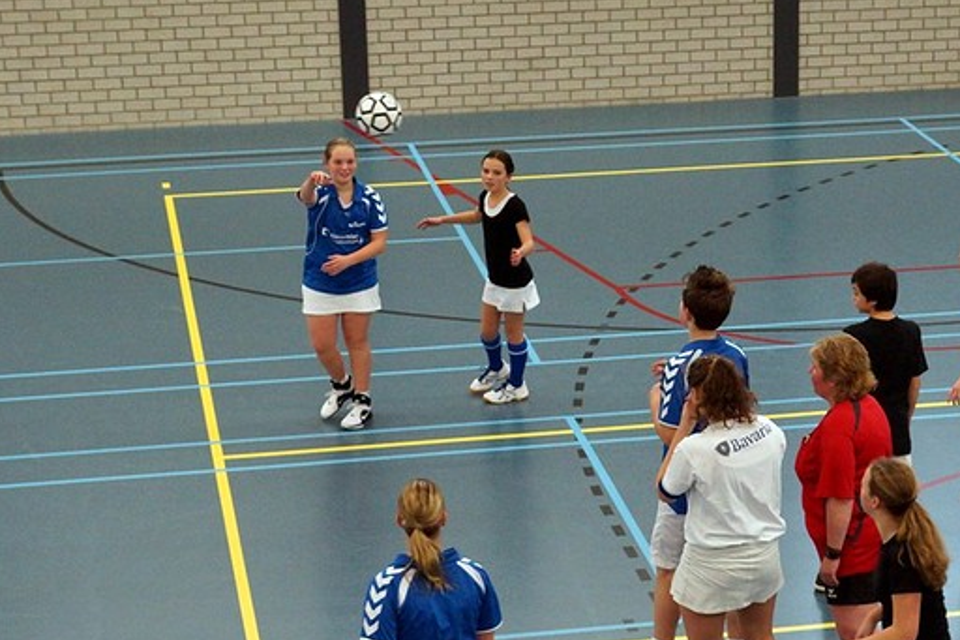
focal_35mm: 105
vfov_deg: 13.0
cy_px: 507
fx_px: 2799
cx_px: 705
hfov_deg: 19.3
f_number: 4
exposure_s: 1/200
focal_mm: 35
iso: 1250
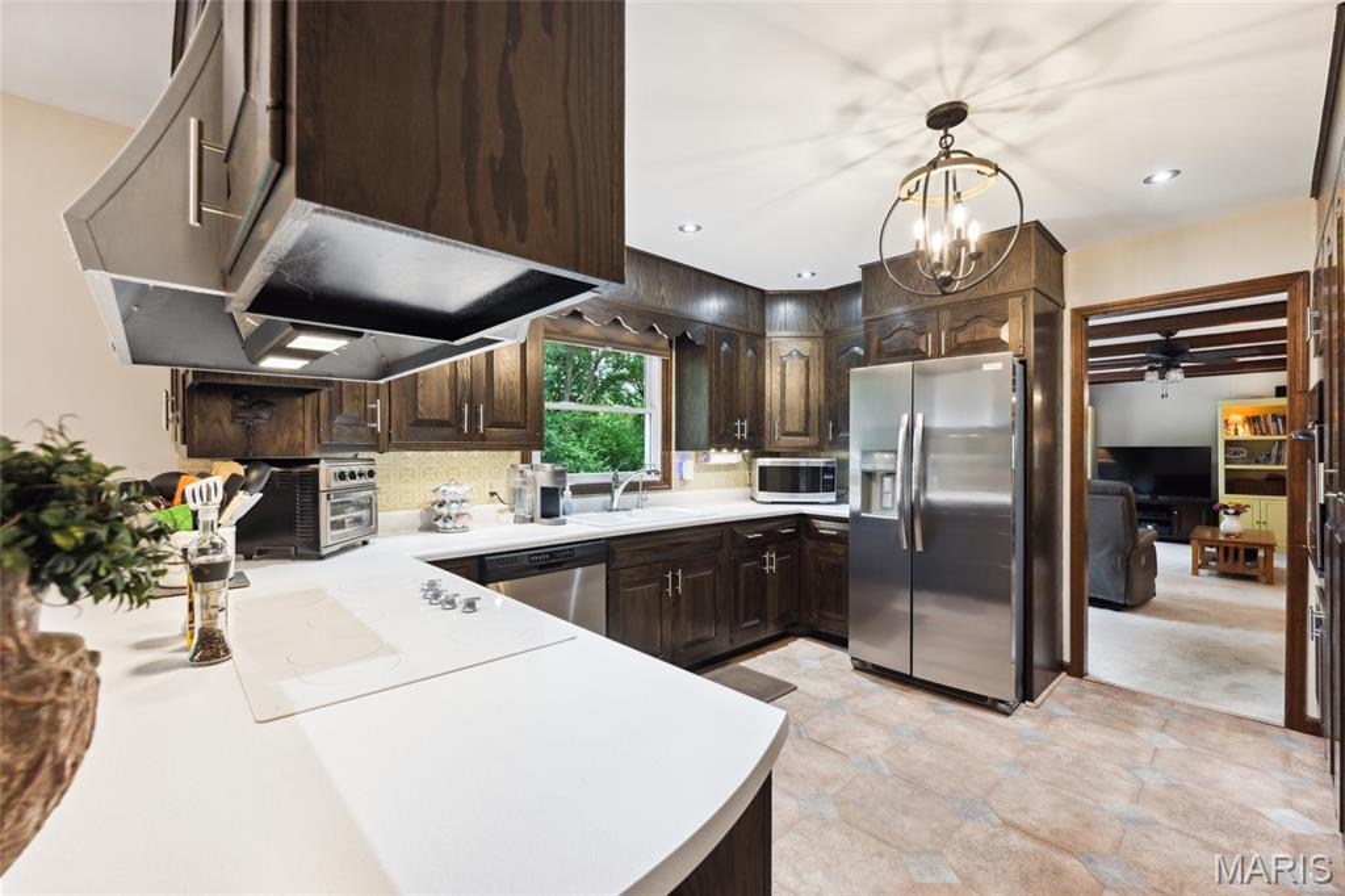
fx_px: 523
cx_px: 672
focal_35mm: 14
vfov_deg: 81.2
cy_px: 448
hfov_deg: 104.3
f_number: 8
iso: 400
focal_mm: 14
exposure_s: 1/10
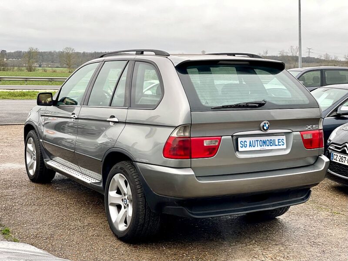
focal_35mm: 52
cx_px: 174
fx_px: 523
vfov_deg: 28.0
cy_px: 130
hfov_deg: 36.8
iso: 50
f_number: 2
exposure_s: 1/122
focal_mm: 6
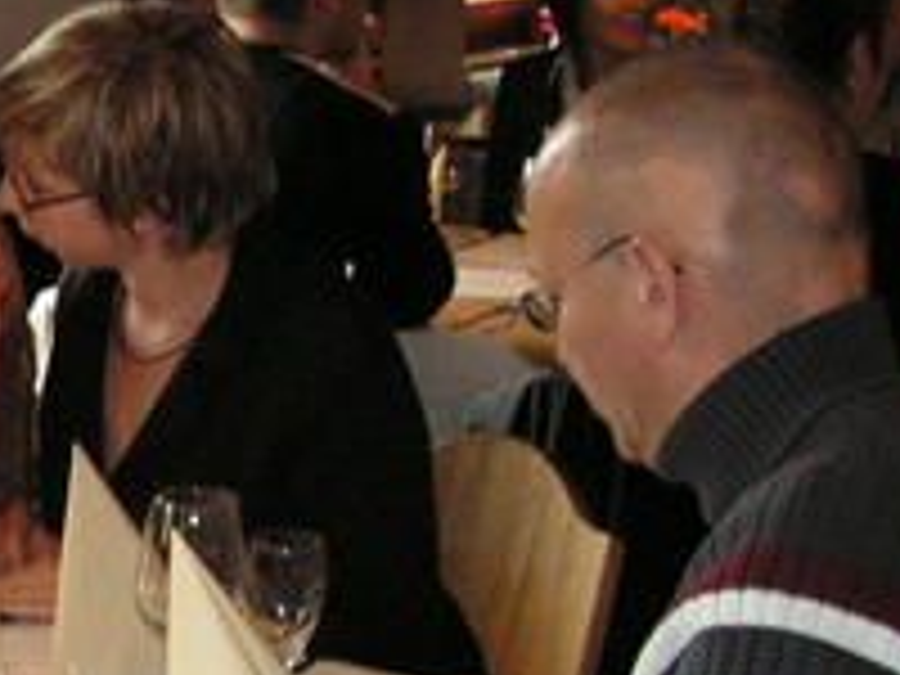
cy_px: 558
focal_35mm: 108
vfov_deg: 13.6
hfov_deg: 17.5
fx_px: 2808
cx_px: -135
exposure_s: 1/40
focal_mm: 6
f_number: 3.2
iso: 160
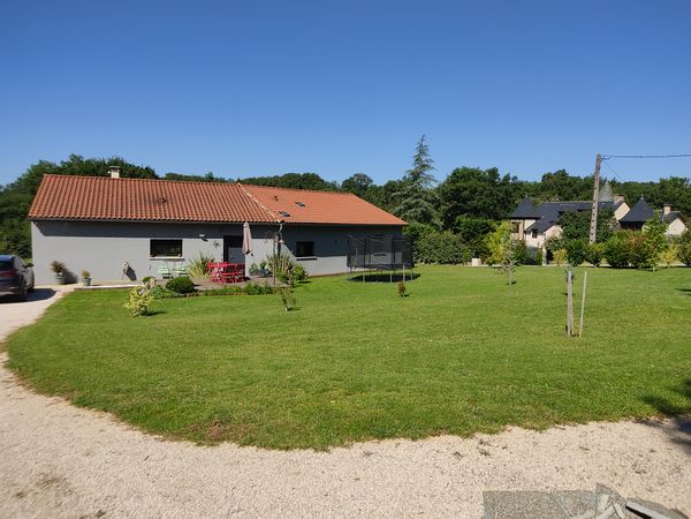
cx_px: 346
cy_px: 260
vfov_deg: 53.1
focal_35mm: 26
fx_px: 519
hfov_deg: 67.3
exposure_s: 1/1540
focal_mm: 4.74
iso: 100
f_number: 1.79
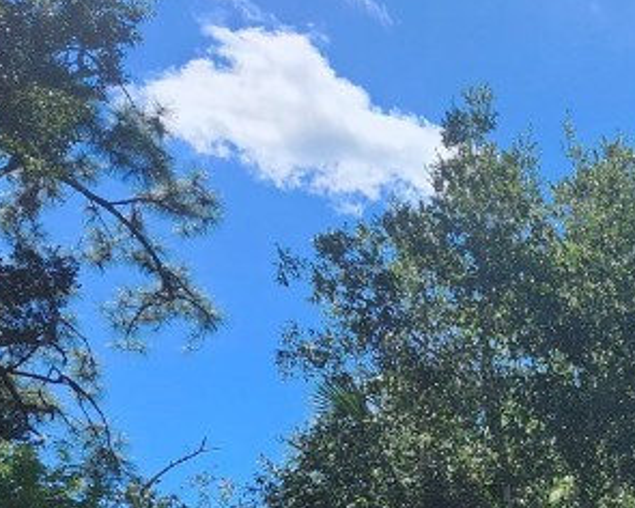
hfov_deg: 20.6
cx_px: 973
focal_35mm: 78
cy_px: 784
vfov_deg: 17.5
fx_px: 1466
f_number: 1.8
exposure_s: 1/883
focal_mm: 5.54
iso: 25
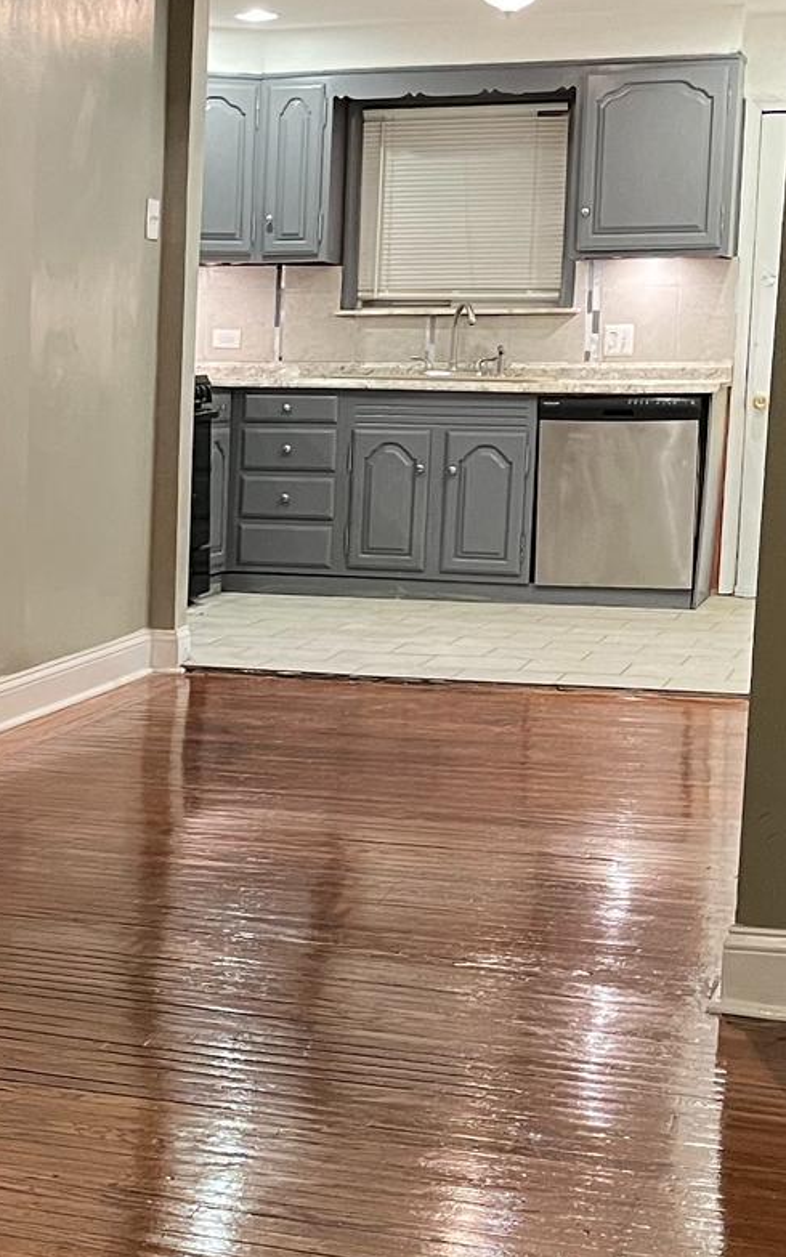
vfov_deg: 28.6
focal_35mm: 72
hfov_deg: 17.3
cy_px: 725
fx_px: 2468
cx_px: -164
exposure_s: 1/60.2
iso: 500
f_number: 1.6
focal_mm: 5.1
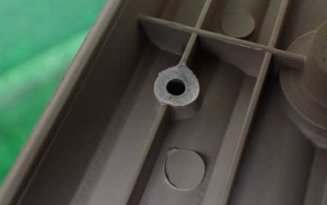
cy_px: 80
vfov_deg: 30.5
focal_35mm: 42
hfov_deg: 47.2
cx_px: 171
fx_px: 374
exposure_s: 1/125
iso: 800
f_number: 2.3
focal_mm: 5.4
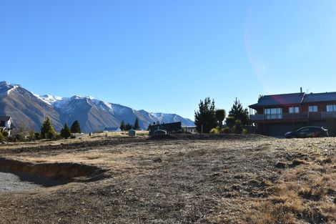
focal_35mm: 33
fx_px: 308
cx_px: 168
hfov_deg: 57.2
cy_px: 112
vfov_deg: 39.9
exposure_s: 1/400
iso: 200
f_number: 10
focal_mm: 22
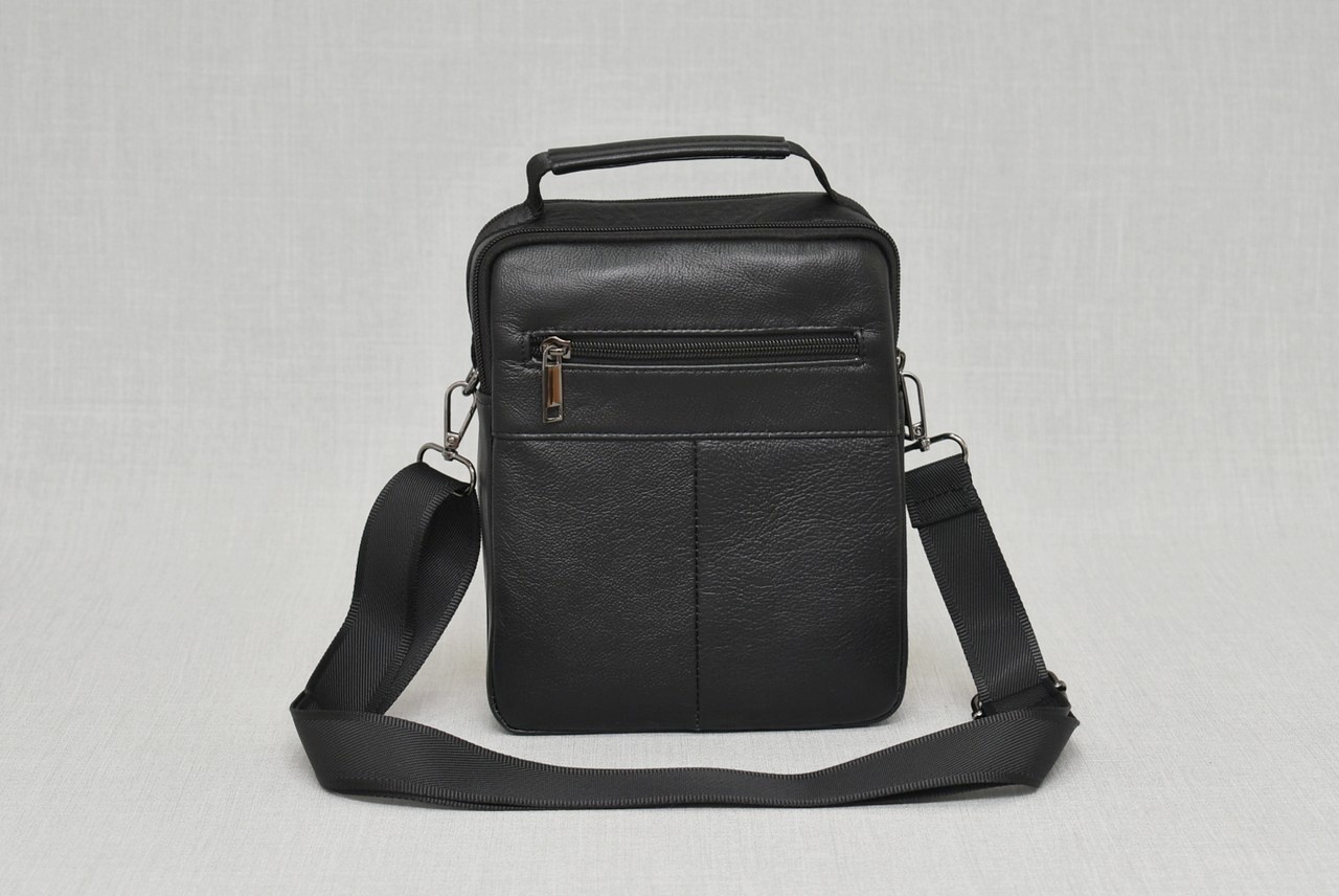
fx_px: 3071
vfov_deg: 16.6
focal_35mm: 82
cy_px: 448
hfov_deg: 24.6
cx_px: 670
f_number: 5.6
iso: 100
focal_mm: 55
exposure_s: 1/60
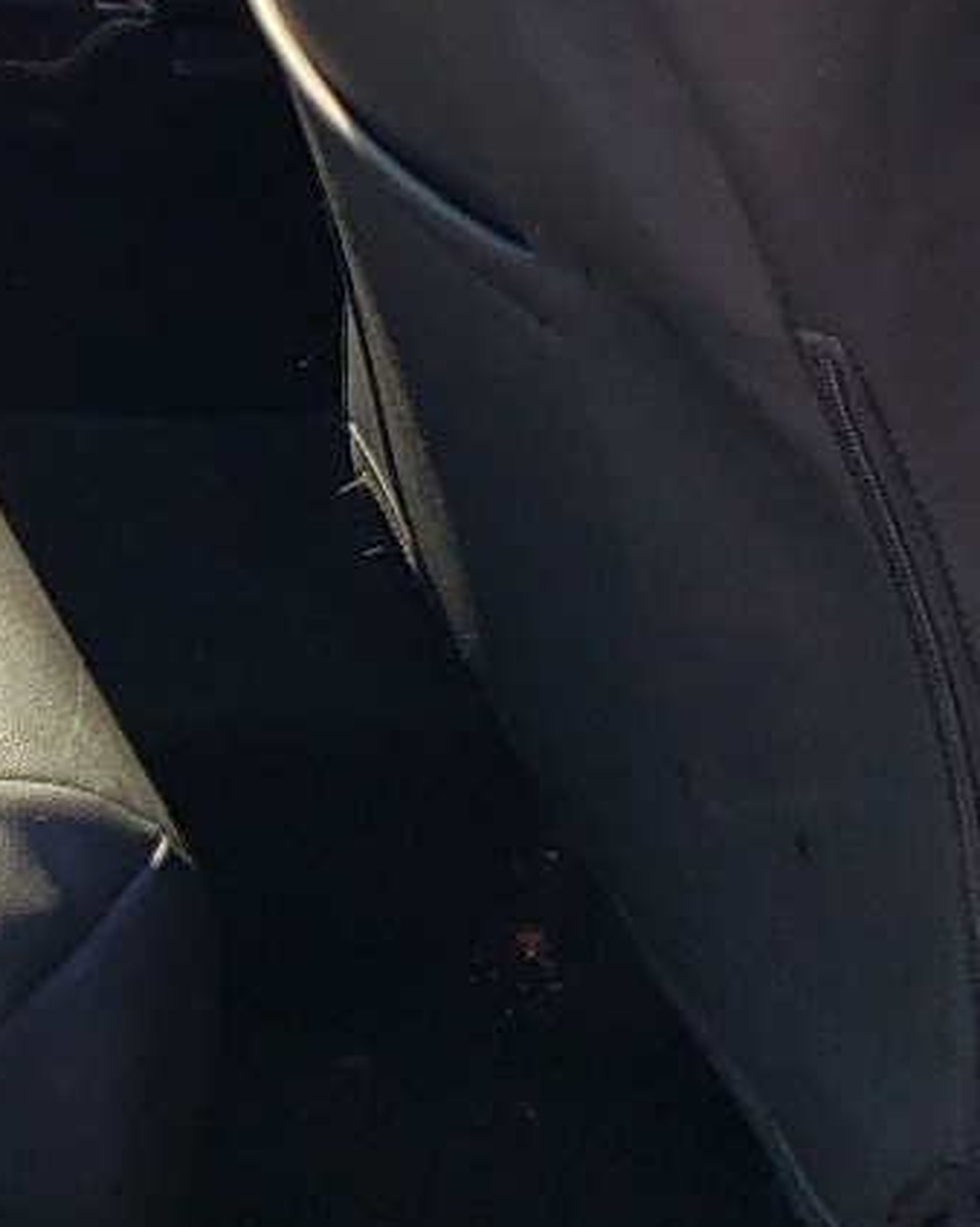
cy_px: -174
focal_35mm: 96
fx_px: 3483
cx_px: -713
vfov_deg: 19.0
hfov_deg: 14.4
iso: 50
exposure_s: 1/169
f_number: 1.5
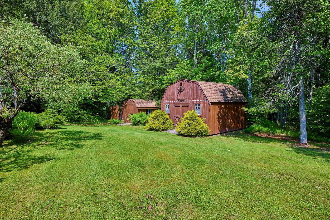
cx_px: 165
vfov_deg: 65.9
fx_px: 170
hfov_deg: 88.4
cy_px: 110
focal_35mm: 18
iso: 200
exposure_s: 1/500
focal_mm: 18.5
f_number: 8
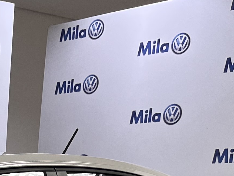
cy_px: 403
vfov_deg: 10.7
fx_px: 818
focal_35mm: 121
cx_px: -193
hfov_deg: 14.3
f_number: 1.6
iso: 80
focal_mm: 5.1
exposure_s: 1/60
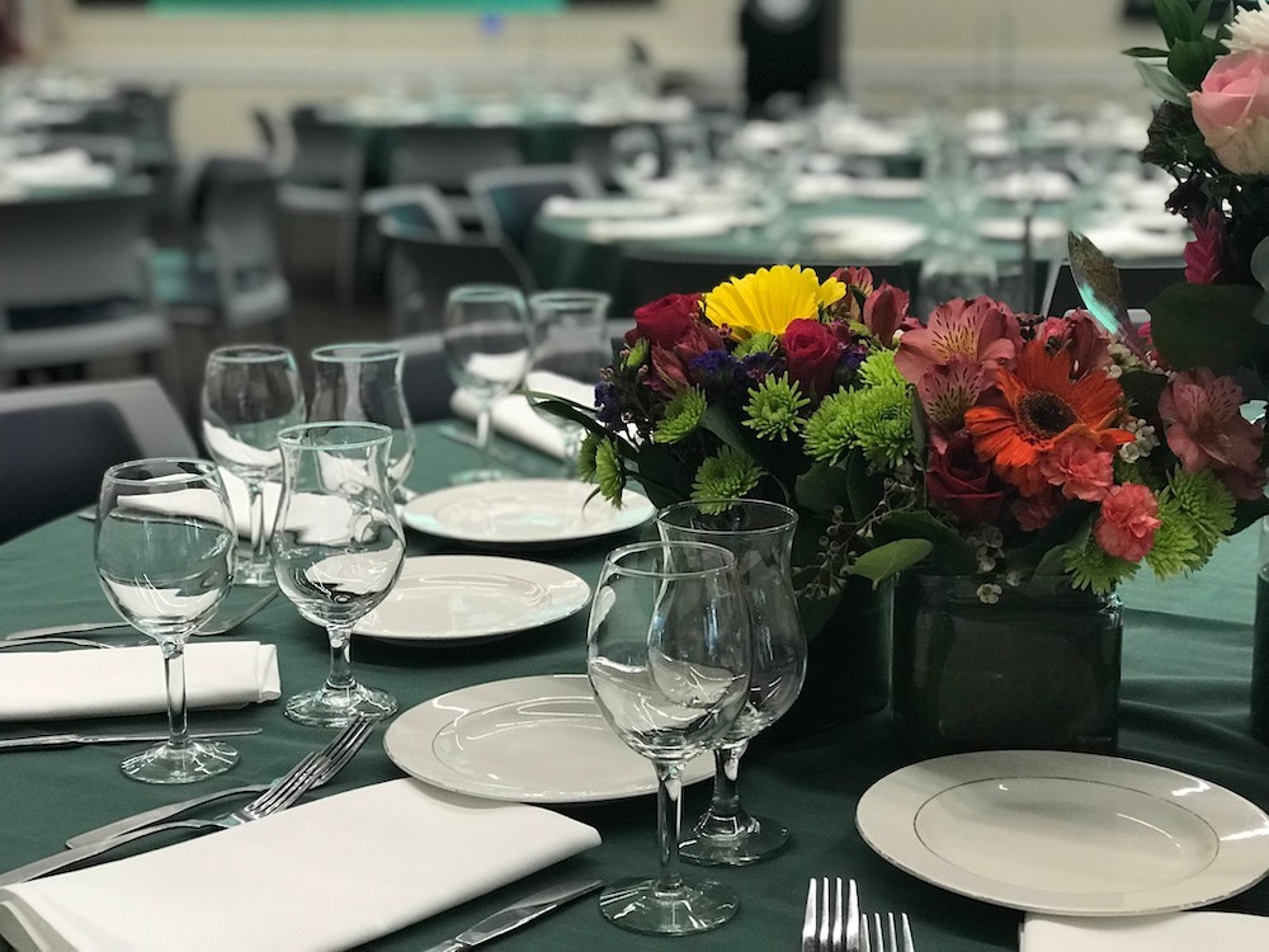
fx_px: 2090
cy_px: 476
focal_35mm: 57
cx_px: 634
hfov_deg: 33.8
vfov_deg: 25.7
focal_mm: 6.6
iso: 400
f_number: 2.8
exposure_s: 1/88
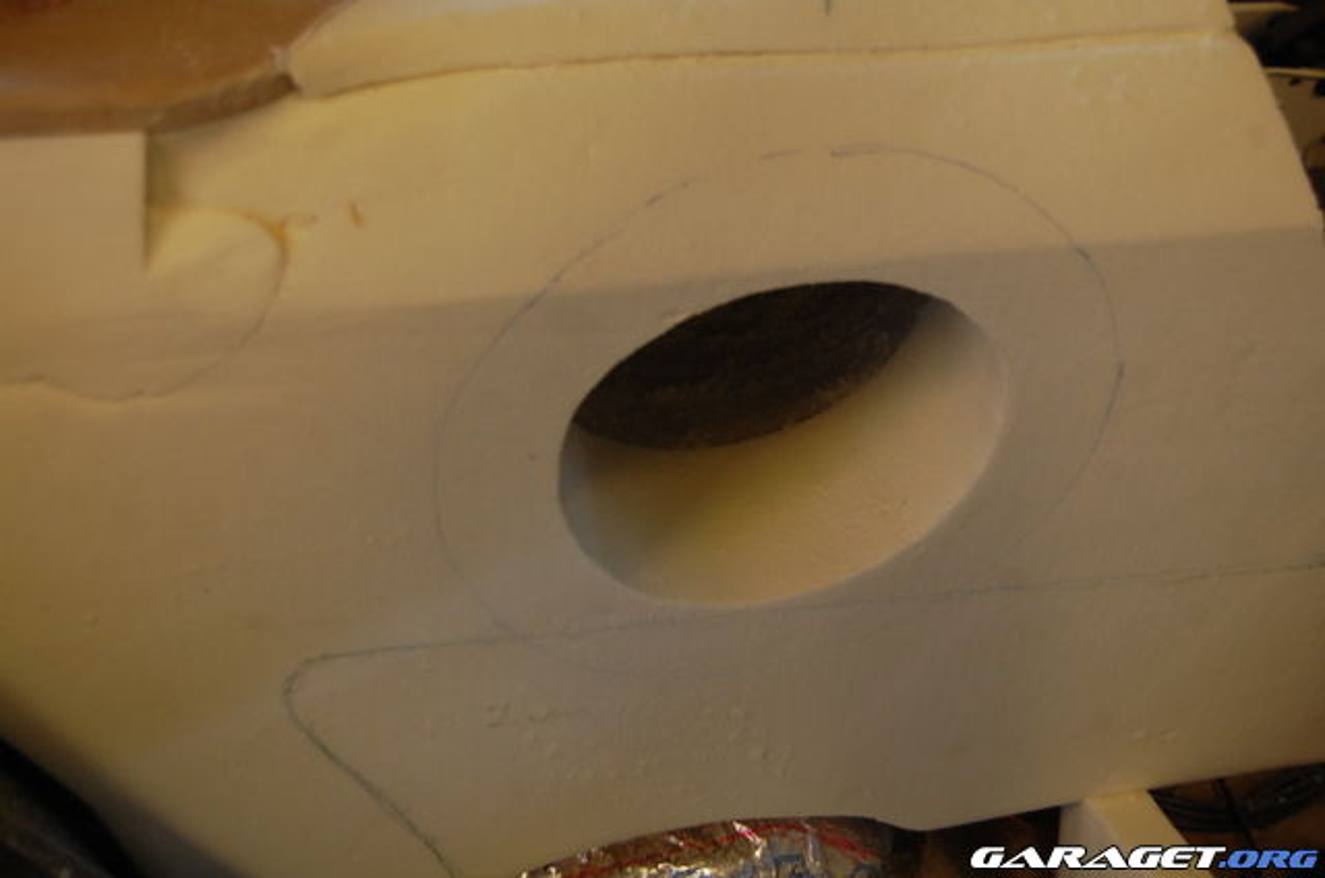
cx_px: 662
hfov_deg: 37.9
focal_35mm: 52
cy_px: 439
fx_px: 1928
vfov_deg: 25.6
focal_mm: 35
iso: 800
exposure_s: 1/20
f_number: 4.8
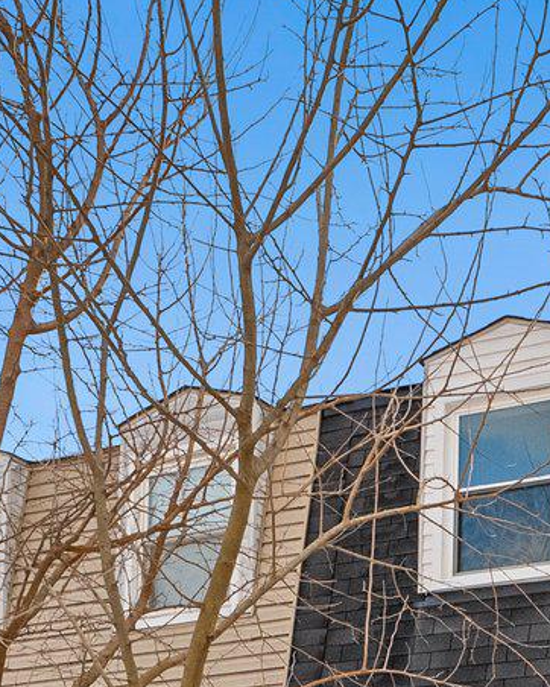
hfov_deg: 21.5
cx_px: 590
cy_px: 952
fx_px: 1383
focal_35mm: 68
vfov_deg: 23.7
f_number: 8
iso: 250
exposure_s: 1/1000
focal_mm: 16
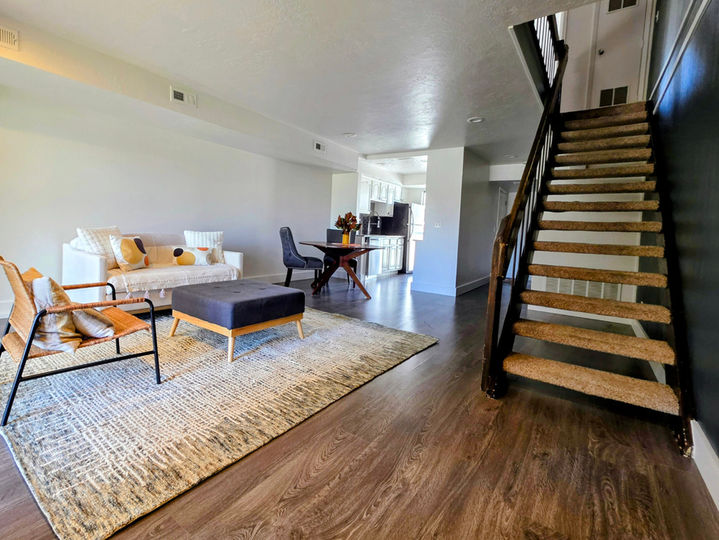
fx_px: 312
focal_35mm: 15
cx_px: 306
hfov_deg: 97.4
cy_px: 251
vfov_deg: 81.7
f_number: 1.9
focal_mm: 2.2
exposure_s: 1/60
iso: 160
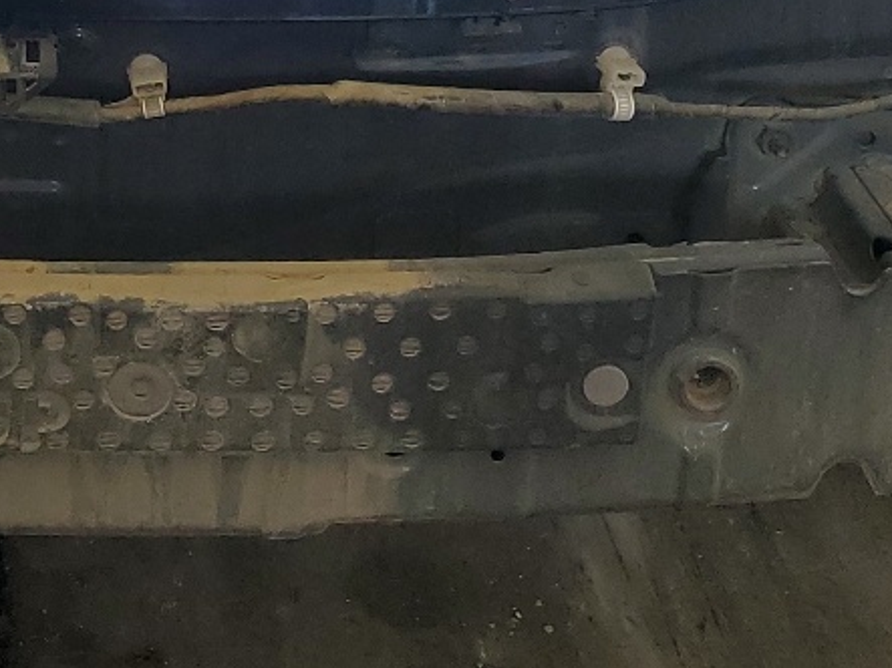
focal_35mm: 94
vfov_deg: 14.2
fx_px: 2422
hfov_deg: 20.1
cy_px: -473
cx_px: -32
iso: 50
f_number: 1.5
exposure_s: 1/156
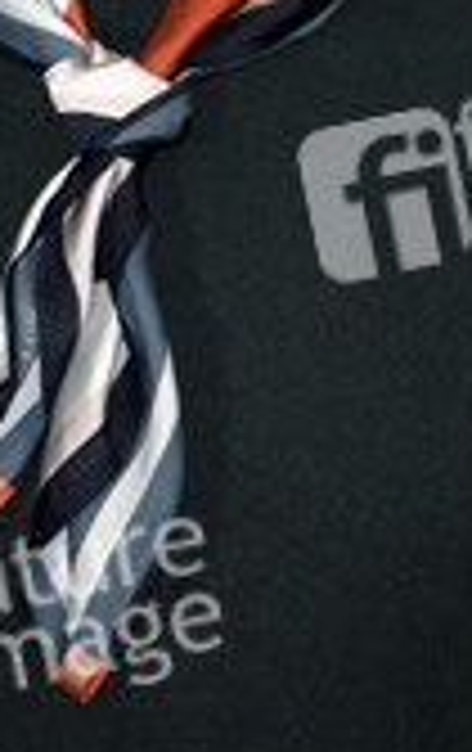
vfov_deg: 4.8
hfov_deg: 3.0
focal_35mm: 438
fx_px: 8976
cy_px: -50
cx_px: 121
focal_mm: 180
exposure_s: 1/500
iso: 800
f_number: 3.5
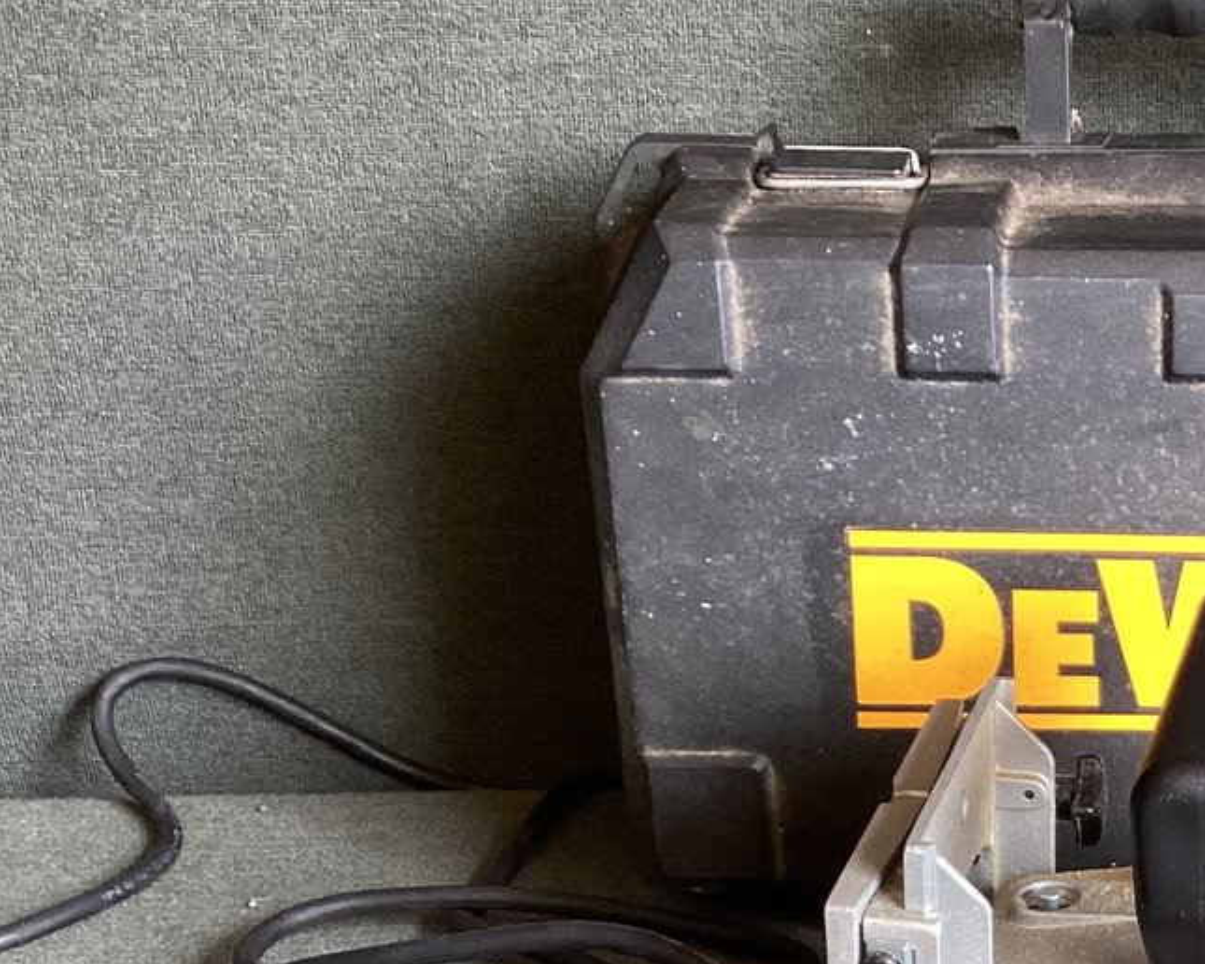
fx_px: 2532
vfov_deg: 21.1
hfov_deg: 25.2
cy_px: 864
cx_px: 1258
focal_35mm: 71
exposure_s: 1/60
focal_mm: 3.3
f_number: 2.4
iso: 100
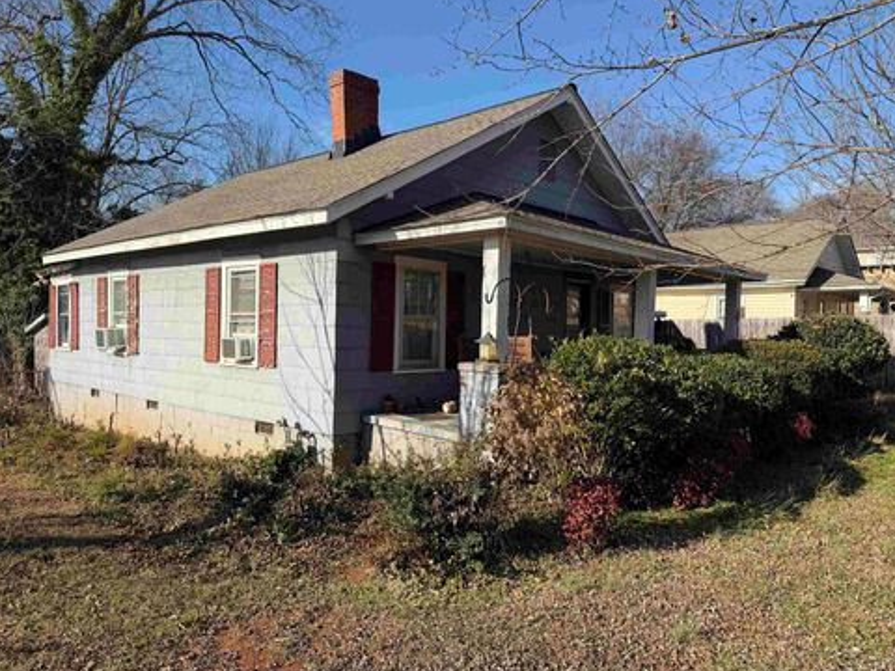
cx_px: 451
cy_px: 344
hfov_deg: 69.4
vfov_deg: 54.9
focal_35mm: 25
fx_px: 646
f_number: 1.78
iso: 80
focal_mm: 6.76
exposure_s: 1/3145
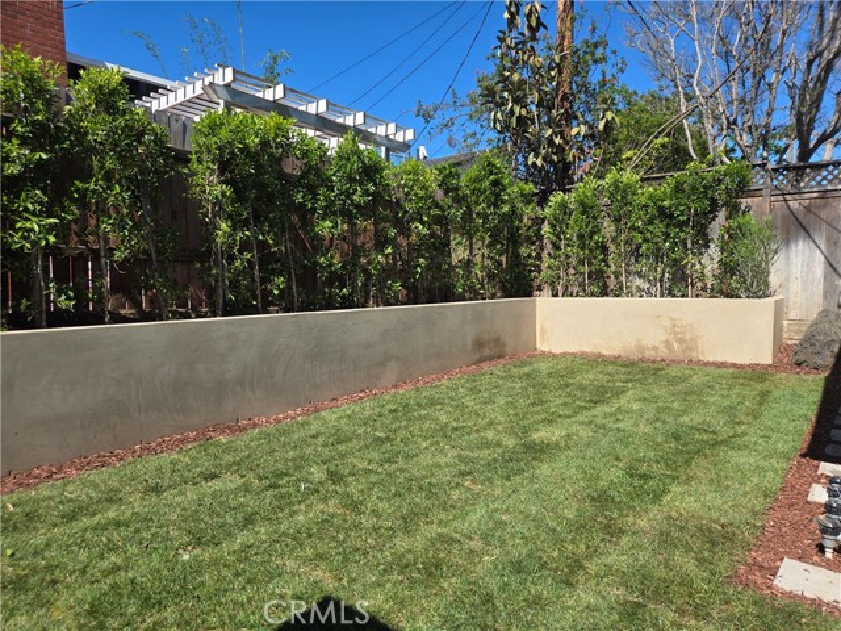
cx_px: 420
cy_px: 316
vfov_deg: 58.9
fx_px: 559
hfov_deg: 73.9
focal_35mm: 23
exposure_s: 1/1449
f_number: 1.8
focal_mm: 5.4
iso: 25
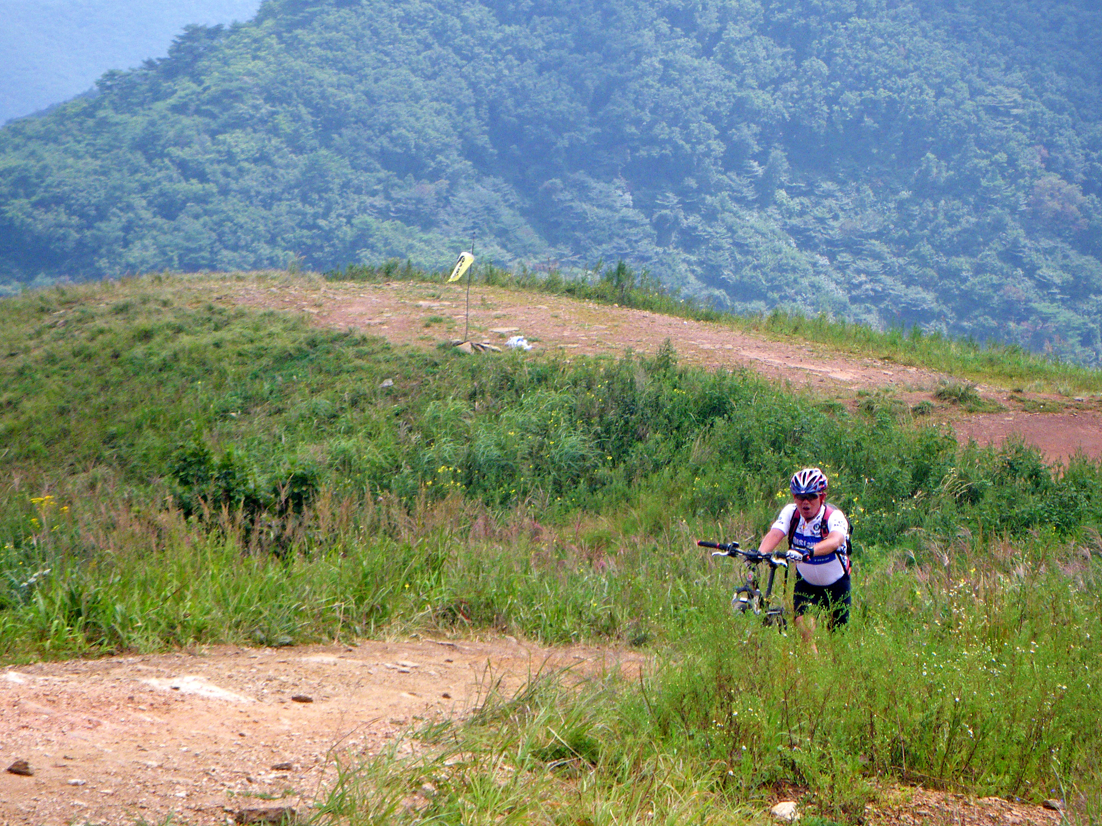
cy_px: 409
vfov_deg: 9.1
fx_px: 5189
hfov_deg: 12.1
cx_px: 610
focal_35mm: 163
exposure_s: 1/250
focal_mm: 25
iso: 160
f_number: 5.5
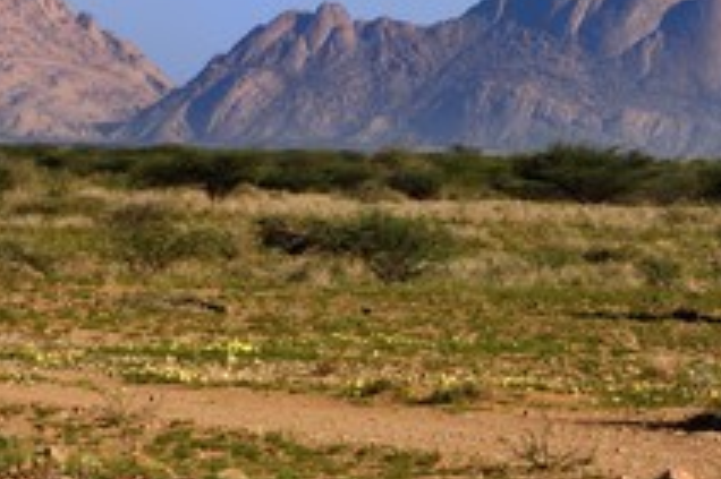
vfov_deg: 4.6
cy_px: 204
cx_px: 313
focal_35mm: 297
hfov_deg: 6.9
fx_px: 5943
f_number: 16
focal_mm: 150
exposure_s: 1/320
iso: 200
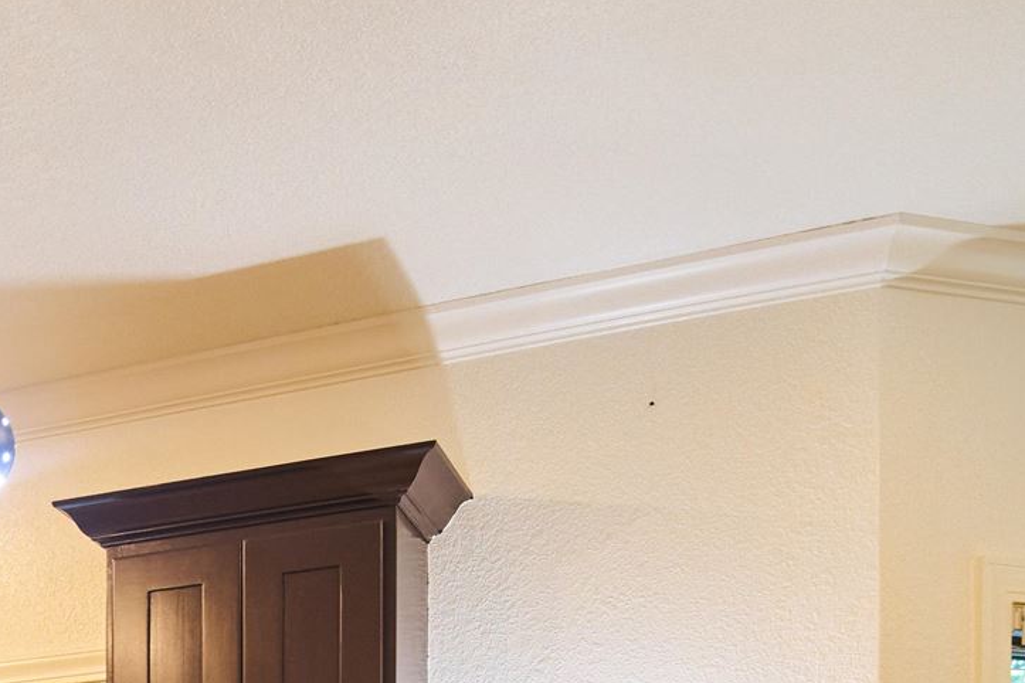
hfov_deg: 25.7
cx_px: -285
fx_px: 1936
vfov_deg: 17.2
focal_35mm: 68
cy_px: 1141
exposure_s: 1/25
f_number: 4
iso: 3200
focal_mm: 16
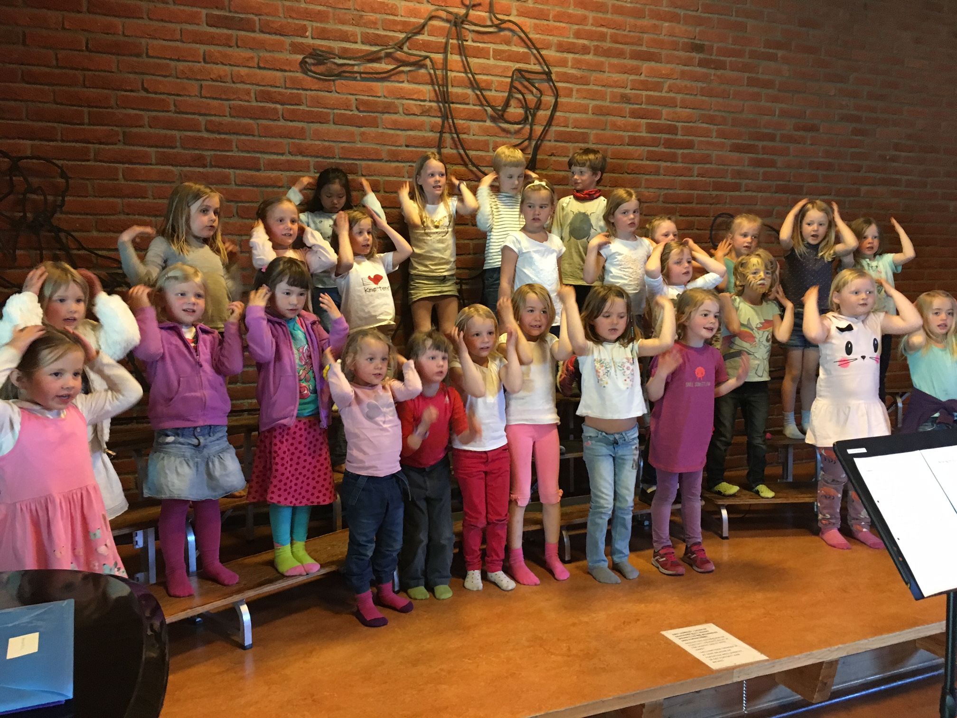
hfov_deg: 61.7
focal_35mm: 29
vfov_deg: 48.2
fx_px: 802
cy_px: 359
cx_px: 478
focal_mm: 4.15
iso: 200
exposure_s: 1/25
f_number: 2.2
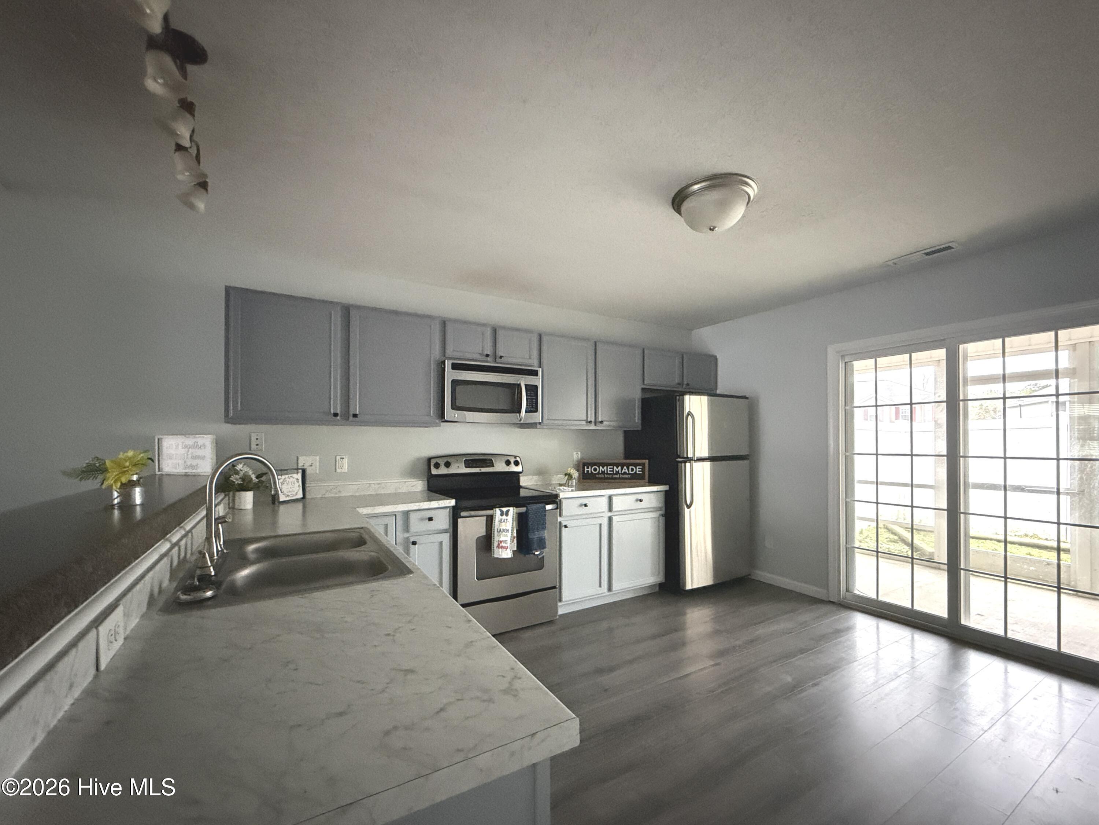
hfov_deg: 102.1
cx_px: 550
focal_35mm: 14
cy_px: 412
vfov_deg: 85.7
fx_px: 444
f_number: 2.2
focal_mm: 2.22
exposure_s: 1/40
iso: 1600
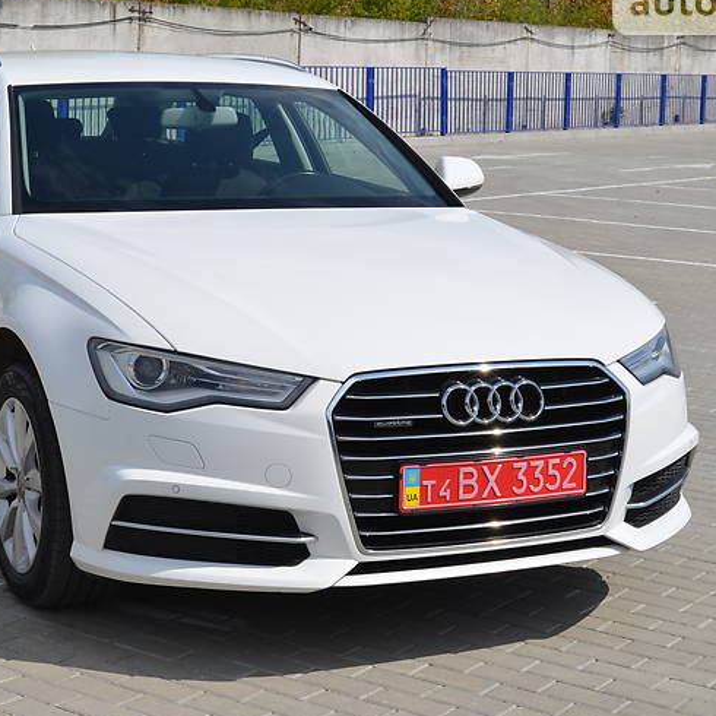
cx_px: 260
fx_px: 1701
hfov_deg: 23.7
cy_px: 342
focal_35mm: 73
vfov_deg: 23.8
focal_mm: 35
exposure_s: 1/320
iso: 100
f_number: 8
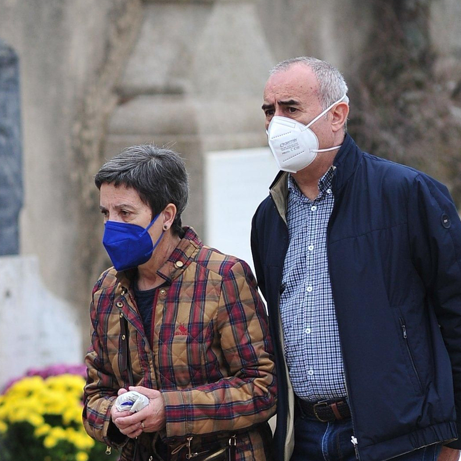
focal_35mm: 771
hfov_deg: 2.3
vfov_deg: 2.3
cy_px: 270
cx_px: 157
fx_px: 11617
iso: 500
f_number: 4
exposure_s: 1/1600
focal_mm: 300
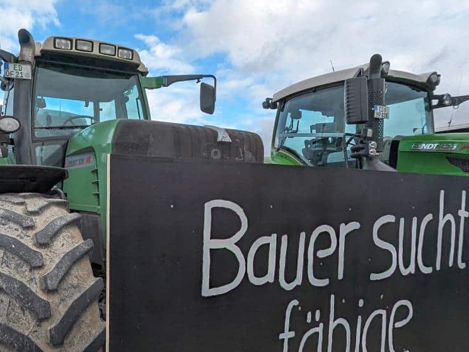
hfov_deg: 61.3
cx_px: 143
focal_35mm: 28
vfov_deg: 49.2
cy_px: 221
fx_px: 379
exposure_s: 1/528
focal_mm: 1.95
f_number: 2.2
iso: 45
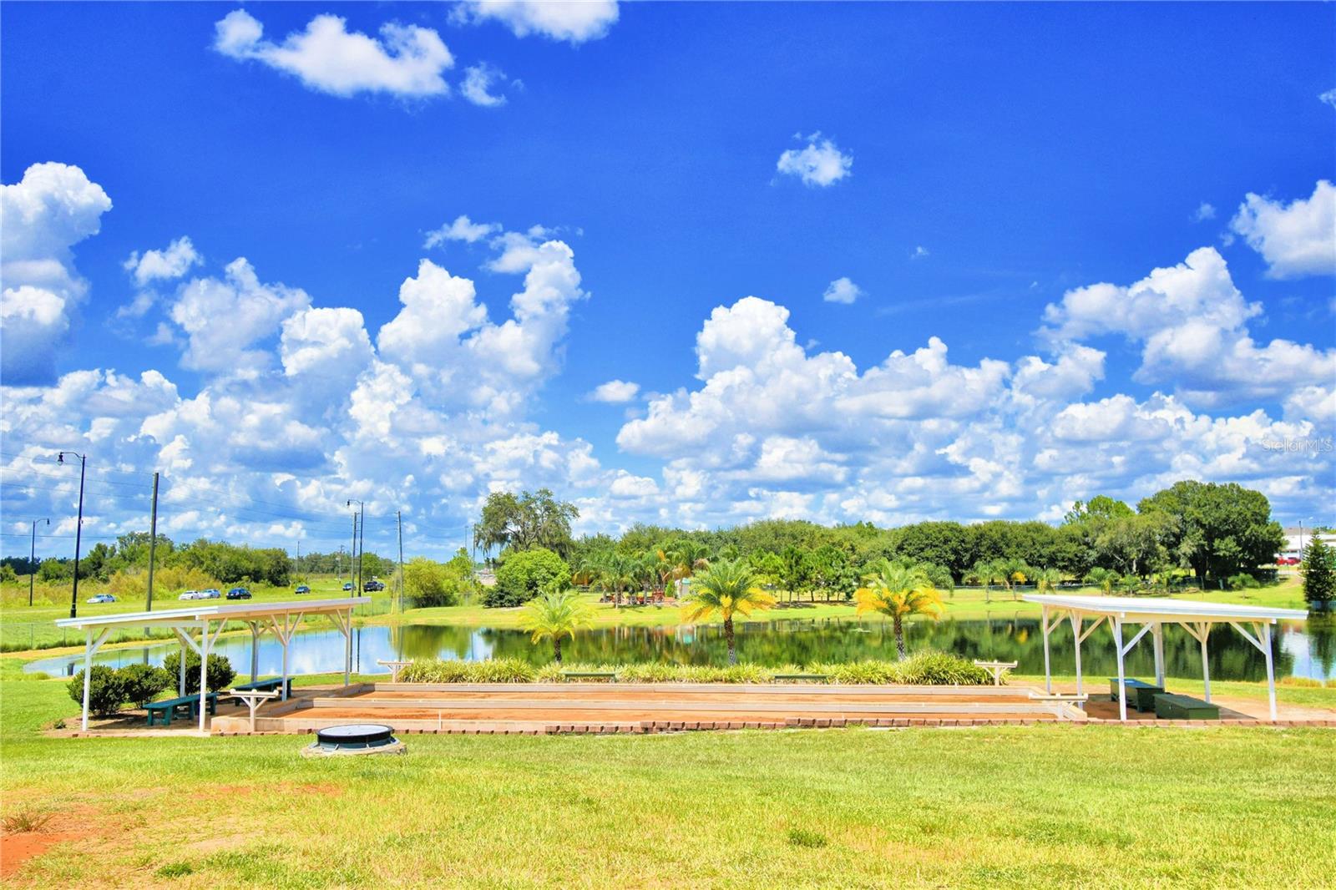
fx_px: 1113
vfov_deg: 43.6
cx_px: 668
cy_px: 445
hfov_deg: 61.9
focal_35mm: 30
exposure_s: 1/1250
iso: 100
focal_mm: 20
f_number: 5.6
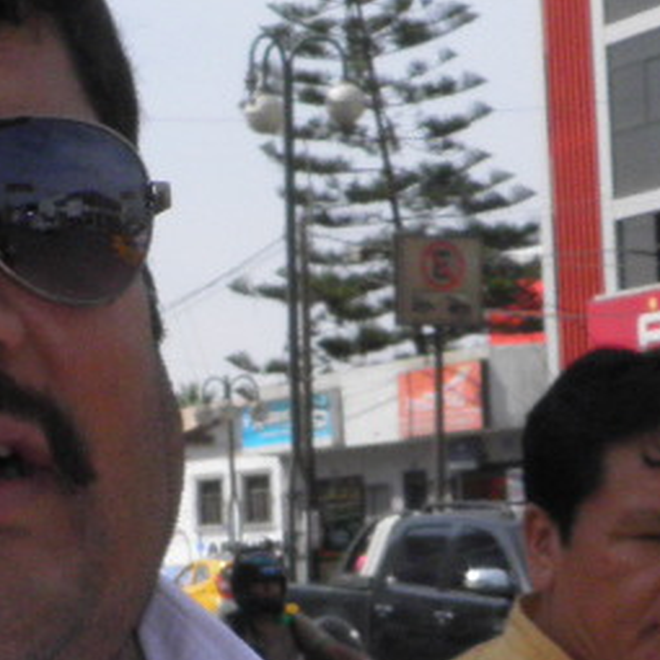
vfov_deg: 14.0
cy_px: 536
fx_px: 2675
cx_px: -5
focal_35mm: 124
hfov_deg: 13.9
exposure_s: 1/640
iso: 100
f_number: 5.7
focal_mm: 4.9
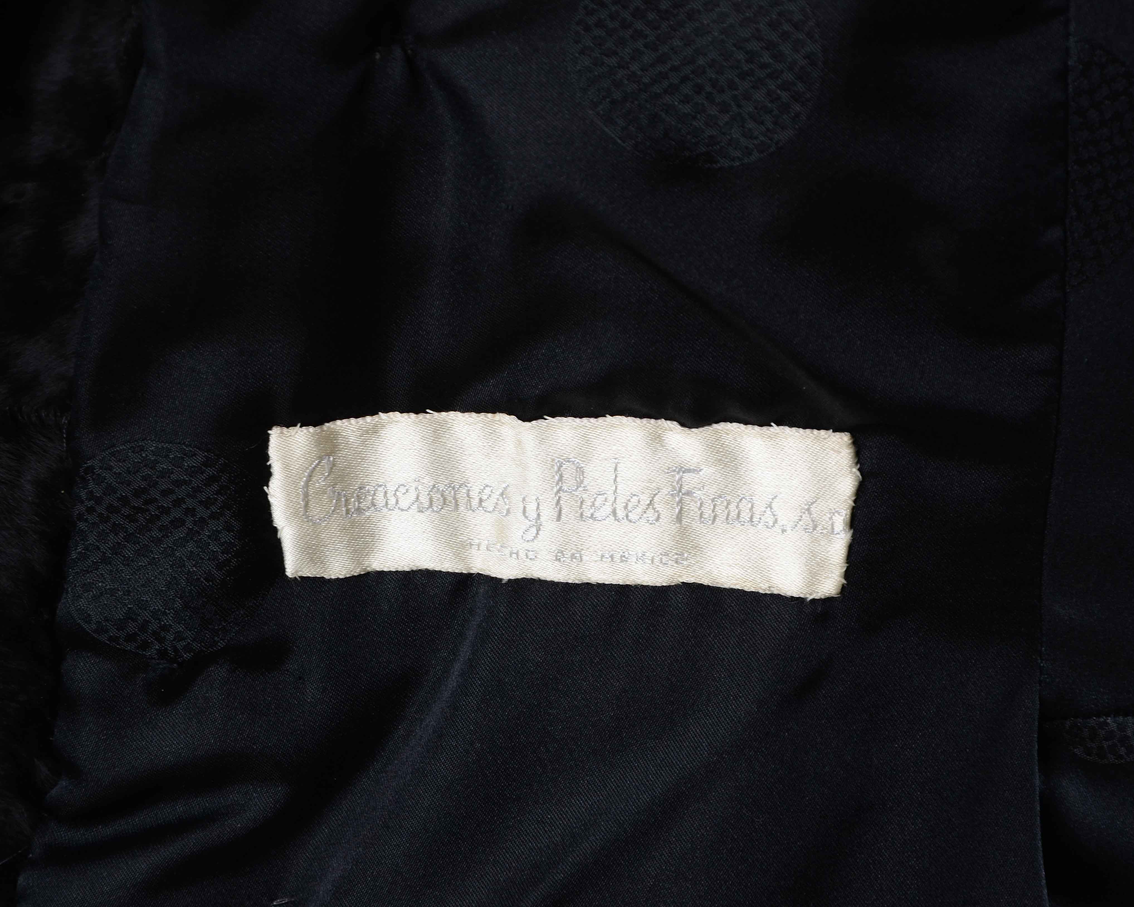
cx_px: 575
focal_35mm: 179
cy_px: 454
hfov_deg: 10.8
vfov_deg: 8.7
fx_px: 5993
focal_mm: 105
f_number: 9
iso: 200
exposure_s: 1/160
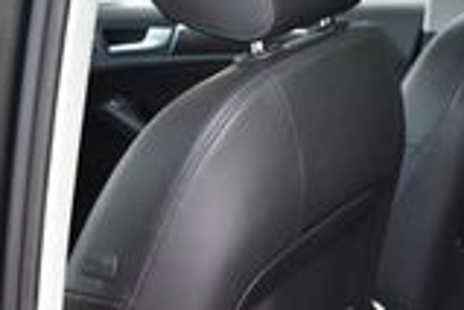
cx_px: 695
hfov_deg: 17.0
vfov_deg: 12.3
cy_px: 358
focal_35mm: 109
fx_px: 1405
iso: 450
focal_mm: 18
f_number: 3.5
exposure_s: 1/250
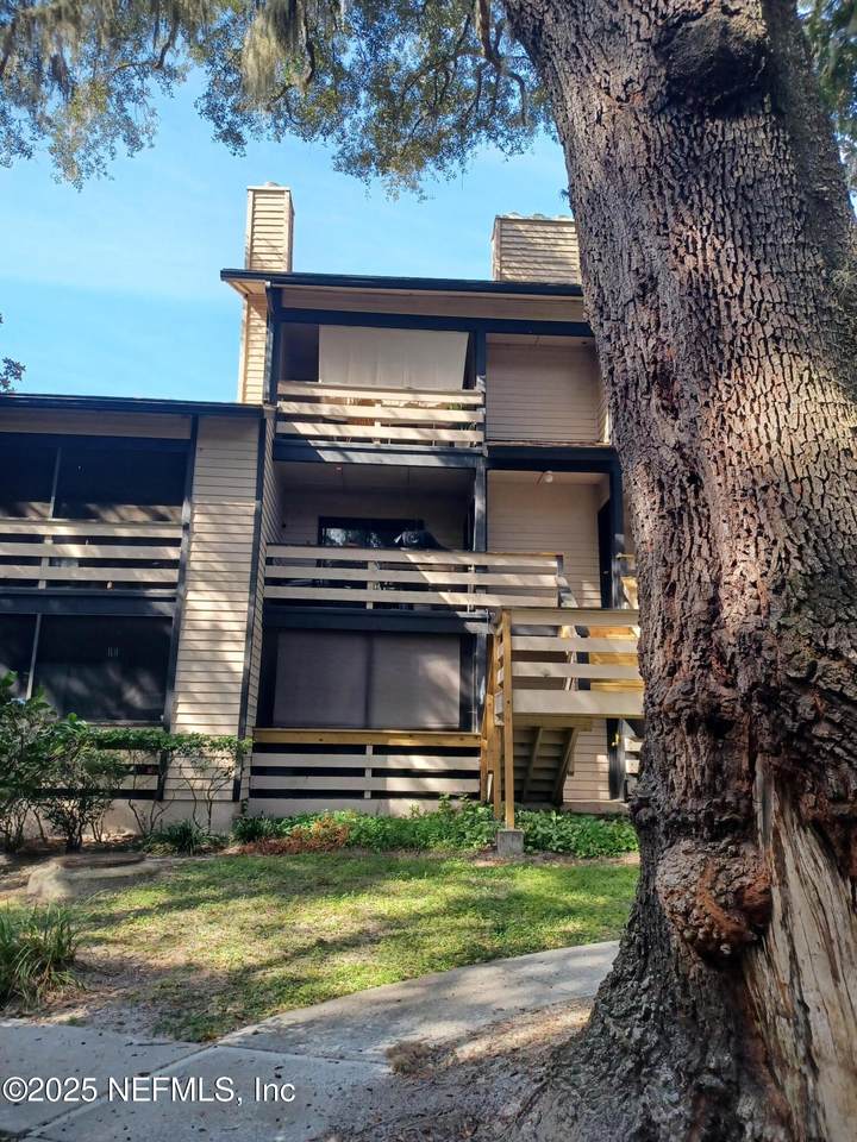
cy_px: 571
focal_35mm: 25
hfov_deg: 54.9
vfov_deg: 69.4
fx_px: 825
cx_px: 428
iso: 50
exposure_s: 1/120
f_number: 1.8
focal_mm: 4.6
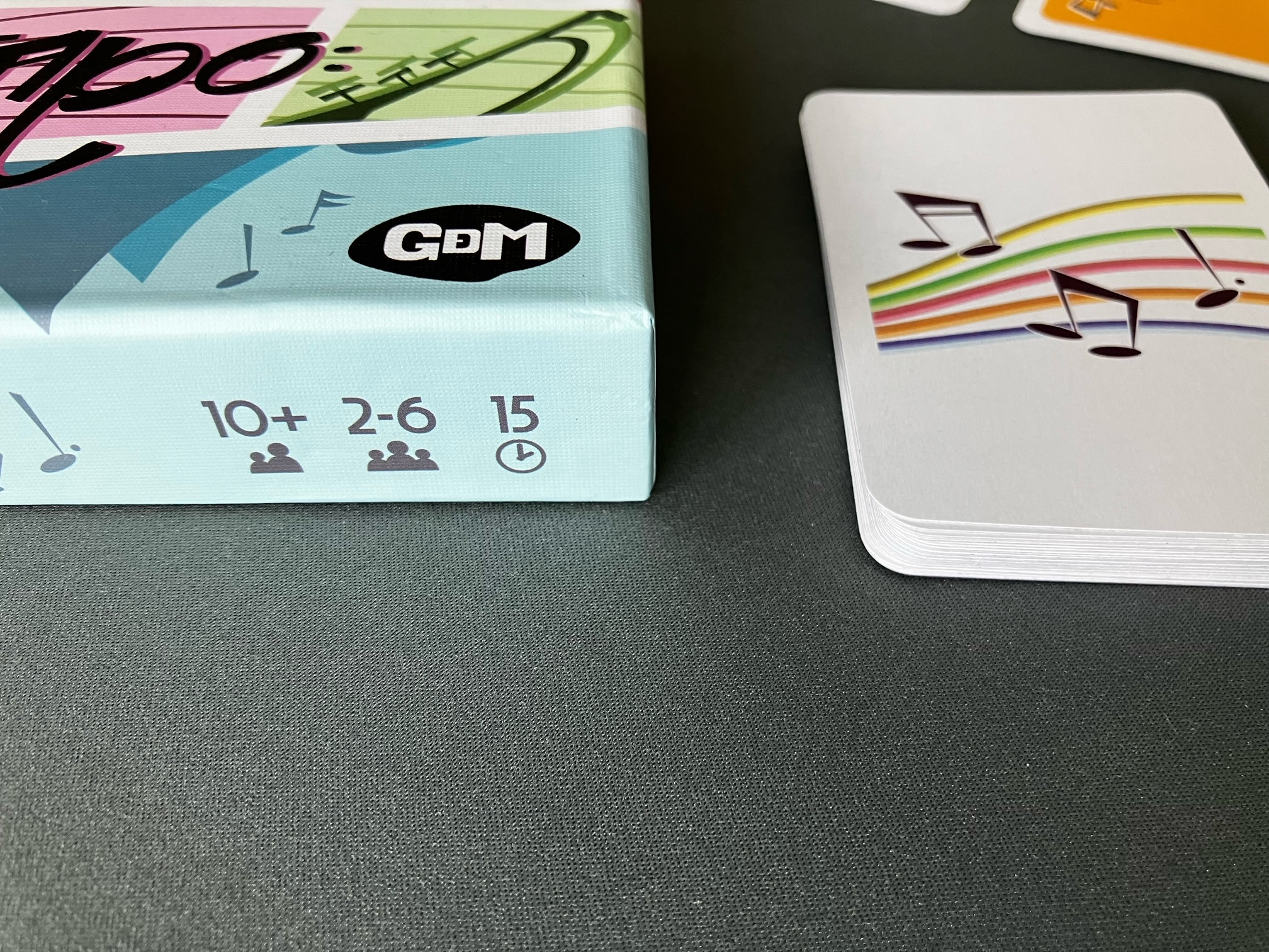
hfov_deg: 63.4
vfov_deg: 49.7
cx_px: 634
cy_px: 476
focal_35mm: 28
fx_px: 1026
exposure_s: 1/83
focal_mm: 3.99
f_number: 1.8
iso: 80
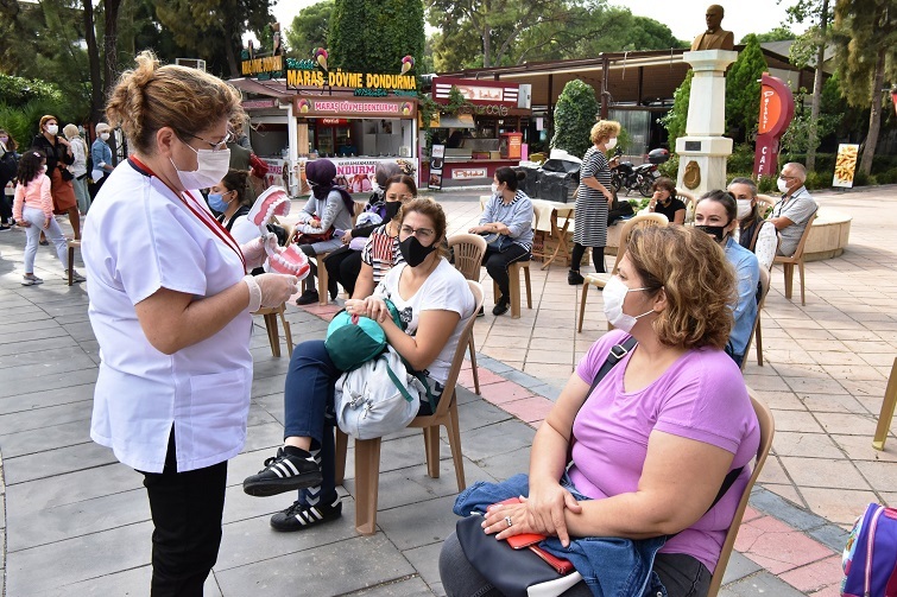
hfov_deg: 58.7
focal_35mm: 32
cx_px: 448
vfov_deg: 41.1
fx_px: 797
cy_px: 298
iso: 2000
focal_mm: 32
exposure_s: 1/800
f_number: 14
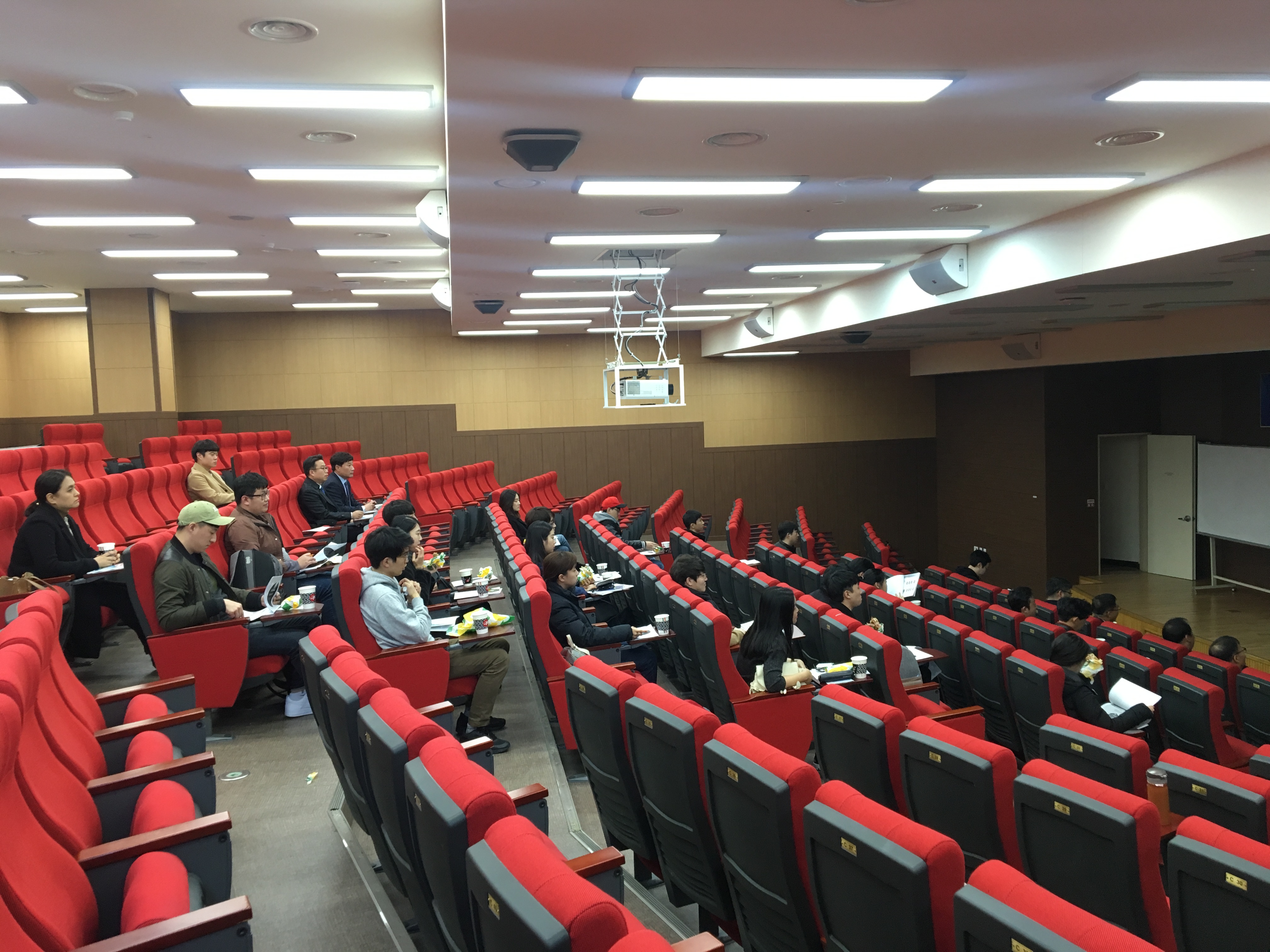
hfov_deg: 61.7
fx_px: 1064
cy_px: 476
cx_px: 635
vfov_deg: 48.2
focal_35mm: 29
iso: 80
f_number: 2.2
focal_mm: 4.15
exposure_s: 1/30
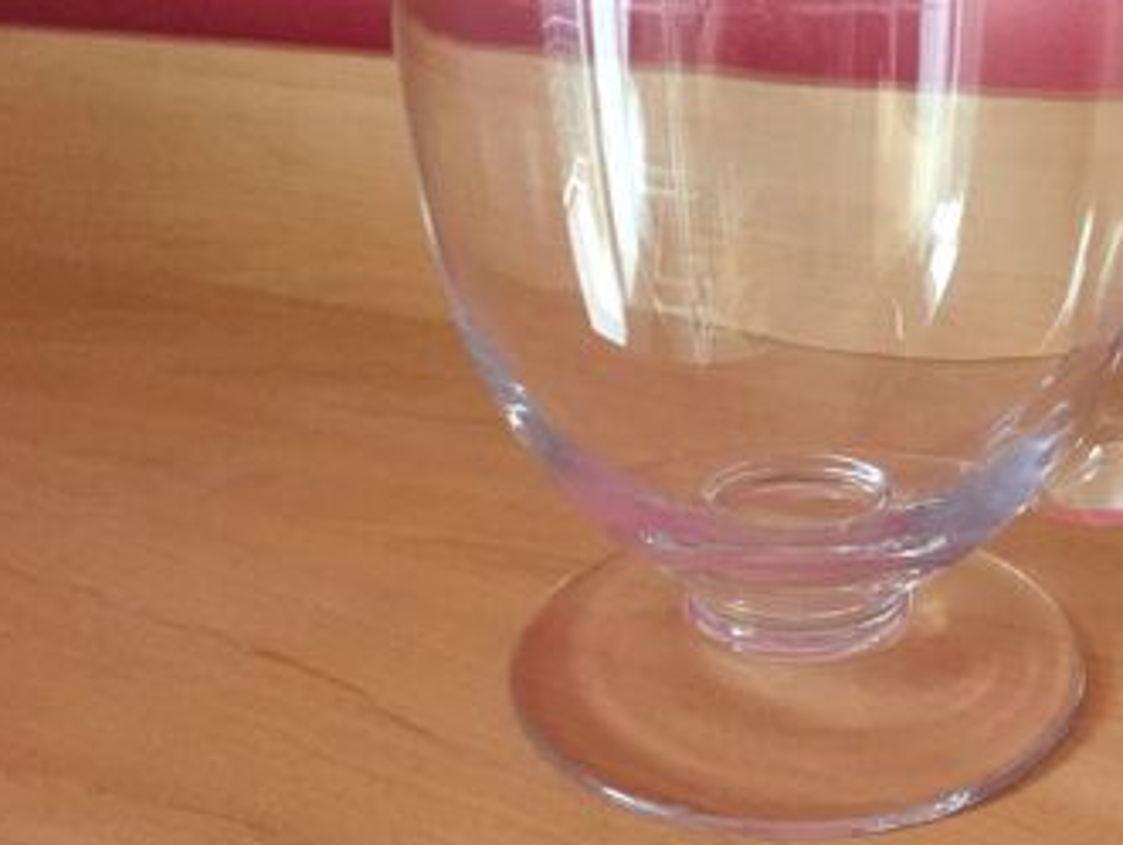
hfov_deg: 43.7
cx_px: 797
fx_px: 1364
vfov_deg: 34.1
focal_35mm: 42
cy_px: 285
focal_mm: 4.15
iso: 250
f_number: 2.2
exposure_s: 1/17
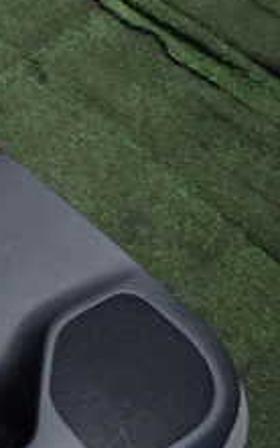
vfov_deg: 27.7
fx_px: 880
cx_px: -310
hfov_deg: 14.4
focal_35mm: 72
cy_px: 393
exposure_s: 1/30
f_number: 2
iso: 500
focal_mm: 4.5
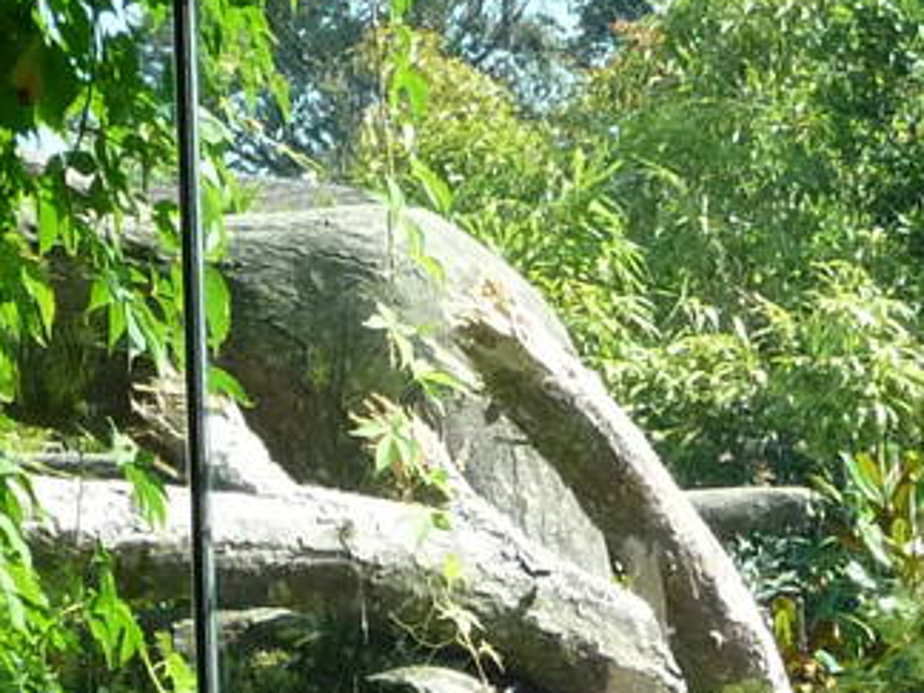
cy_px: 1215
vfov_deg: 9.6
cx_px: 793
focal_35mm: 148
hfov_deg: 13.2
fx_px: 3951
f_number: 3.4
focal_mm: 5
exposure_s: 1/500
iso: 250
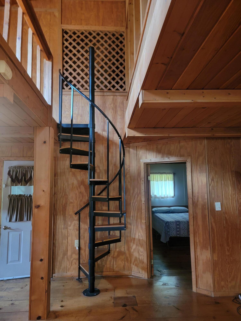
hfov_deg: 56.8
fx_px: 223
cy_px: 160
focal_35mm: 24
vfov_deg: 71.6
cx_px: 120
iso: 640
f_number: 1.8
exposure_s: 1/24
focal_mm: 6.7
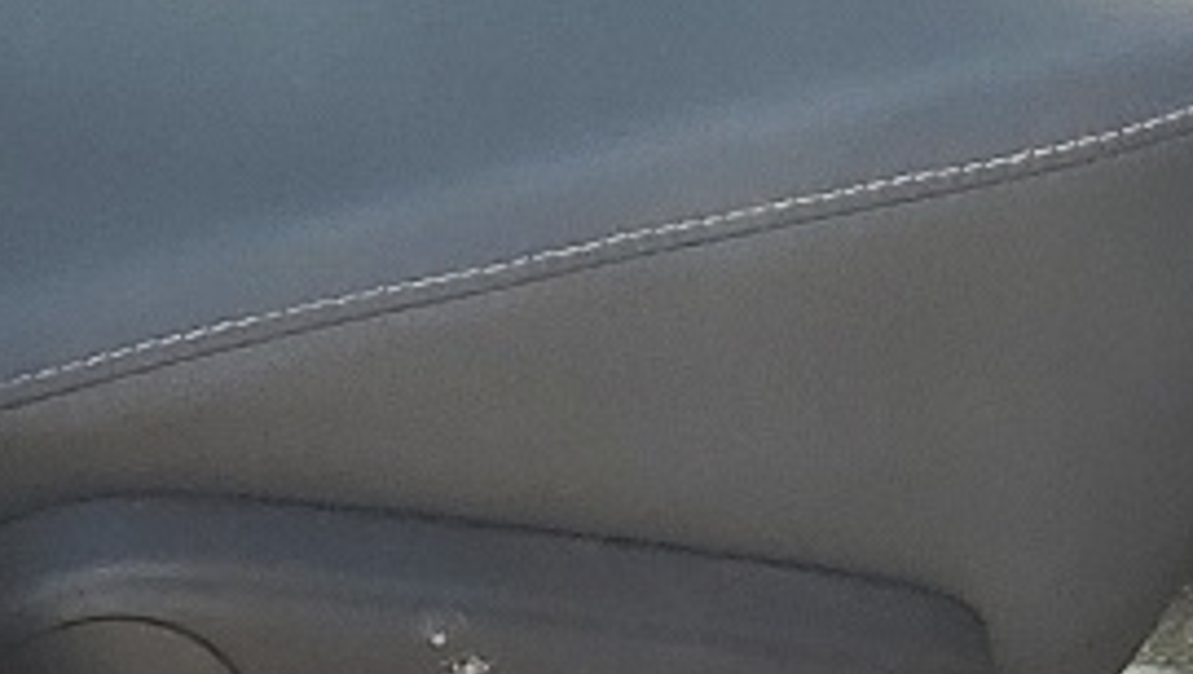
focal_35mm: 167
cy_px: -1912
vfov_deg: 6.2
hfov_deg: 12.8
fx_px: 5288
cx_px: 304
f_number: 1.5
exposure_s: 1/370
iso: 50
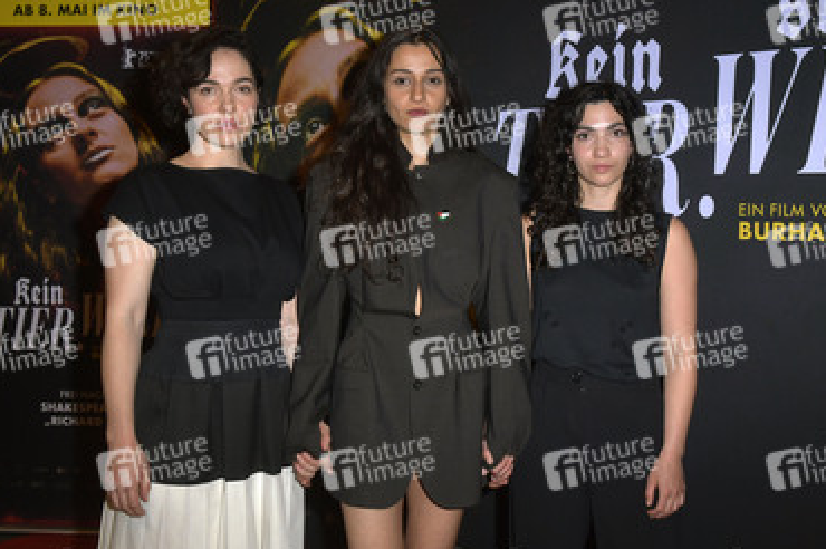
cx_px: 407
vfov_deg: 34.1
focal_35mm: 39
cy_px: 297
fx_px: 894
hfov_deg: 49.6
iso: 640
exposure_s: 1/200
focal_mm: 32
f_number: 6.3
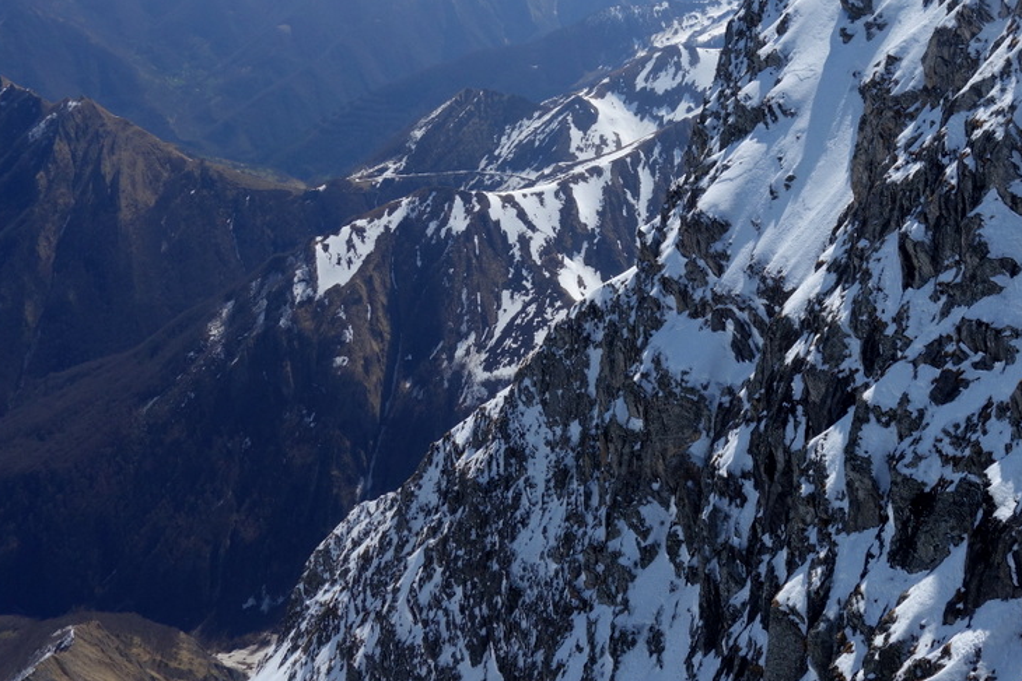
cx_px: 732
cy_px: 238
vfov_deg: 29.1
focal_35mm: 46
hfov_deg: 41.8
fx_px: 1306
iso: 125
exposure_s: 1/800
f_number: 6.3
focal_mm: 10.4
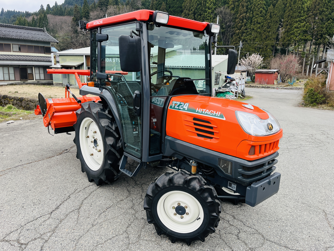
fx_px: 251
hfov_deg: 67.3
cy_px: 126
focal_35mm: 26
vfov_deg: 53.1
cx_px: 167
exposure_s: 1/467
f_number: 1.6
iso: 50
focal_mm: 5.1
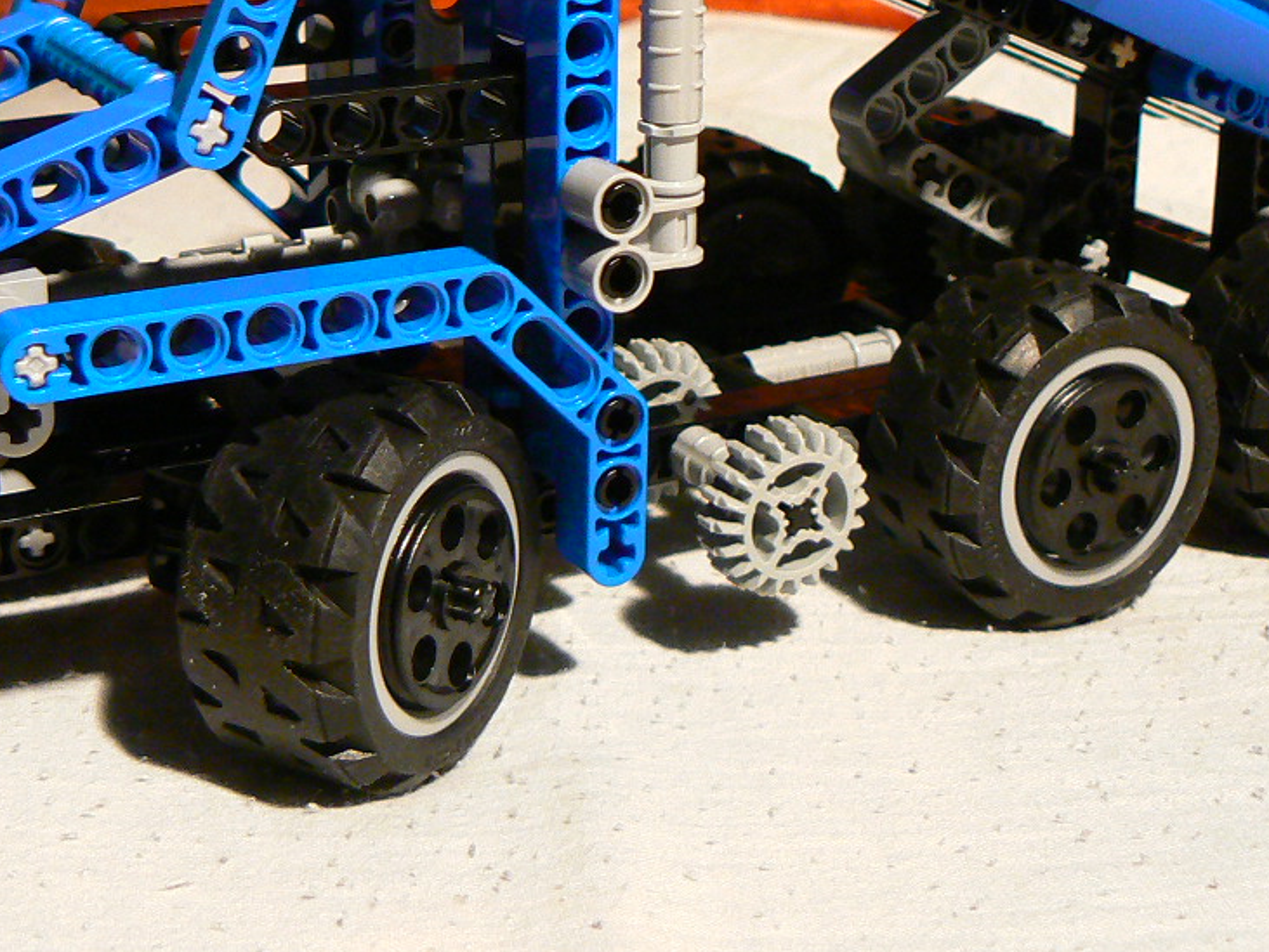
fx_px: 2311
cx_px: 611
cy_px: 137
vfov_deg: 22.8
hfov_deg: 30.7
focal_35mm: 63
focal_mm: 6
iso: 200
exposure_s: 1/15
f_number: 2.8
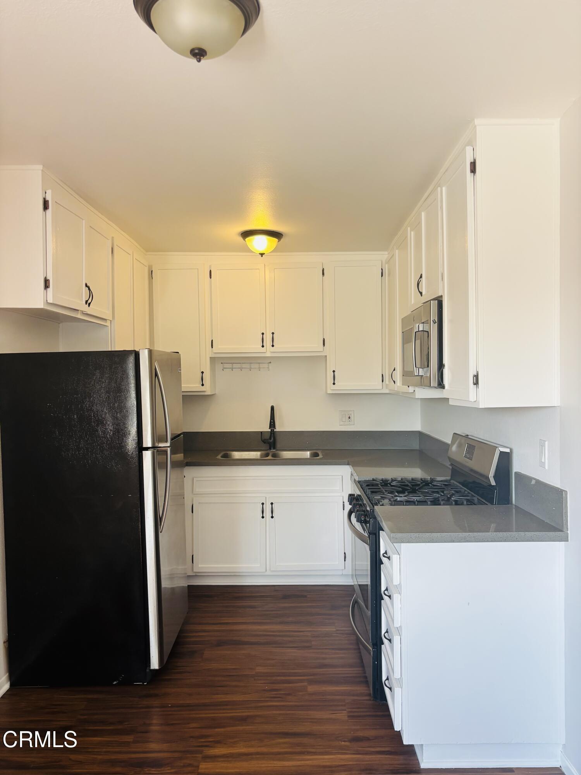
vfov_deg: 67.3
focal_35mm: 26
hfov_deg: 53.1
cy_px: 388
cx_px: 290
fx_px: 582
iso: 100
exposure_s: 1/120
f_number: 1.6
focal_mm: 5.96
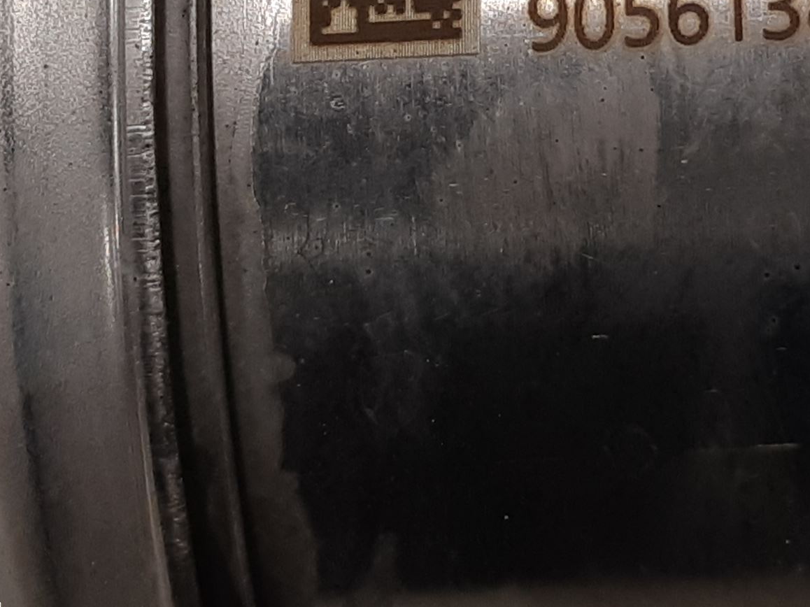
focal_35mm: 46
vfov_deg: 30.3
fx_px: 1076
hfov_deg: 39.7
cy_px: 74
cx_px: 644
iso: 40
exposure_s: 1/50
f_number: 1.7
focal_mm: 3.93
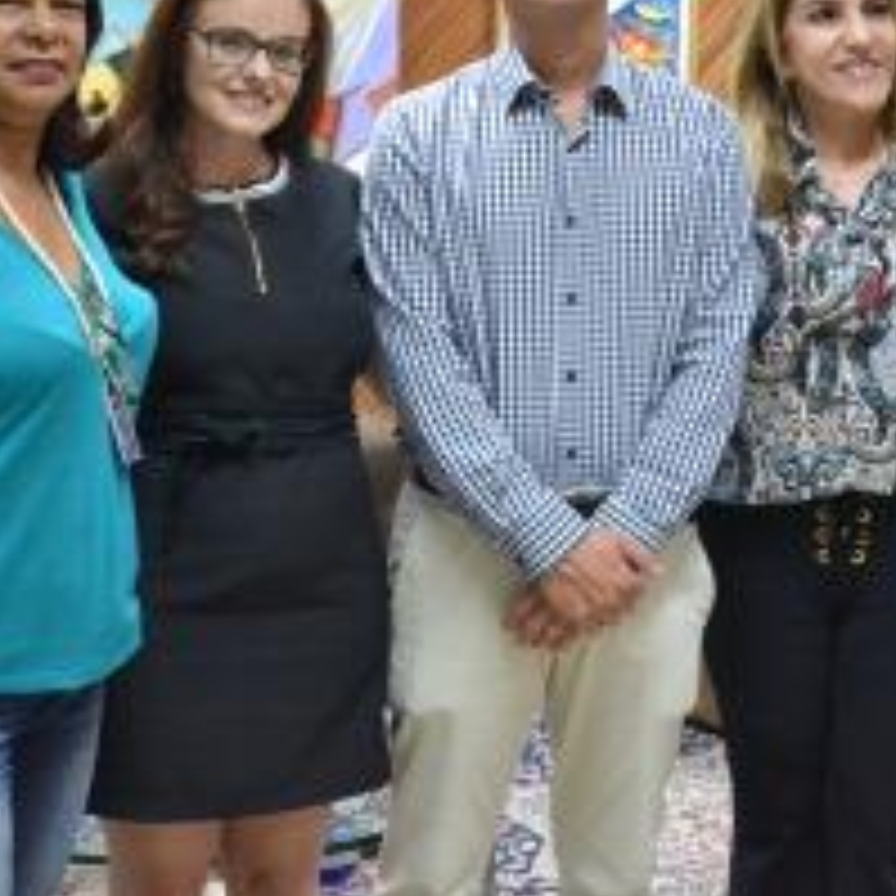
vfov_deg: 24.9
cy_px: 290
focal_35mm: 69
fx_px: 2021
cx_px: 495
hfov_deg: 25.0
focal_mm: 24
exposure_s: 1/80
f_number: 5
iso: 3200
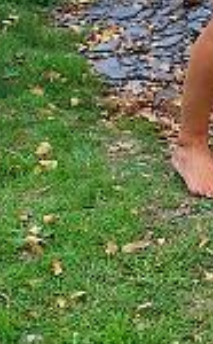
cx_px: 593
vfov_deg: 11.0
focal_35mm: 183
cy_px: -197
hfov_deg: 6.6
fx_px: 1710
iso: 800
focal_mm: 35
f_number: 5
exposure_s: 1/500
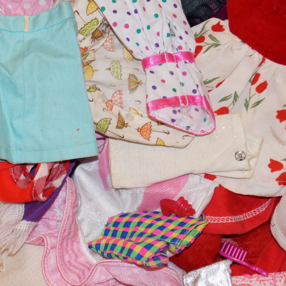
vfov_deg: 8.7
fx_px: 1879
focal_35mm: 201
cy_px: 215
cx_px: -63
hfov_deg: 8.6
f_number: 5.6
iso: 800
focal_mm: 50
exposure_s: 1/60
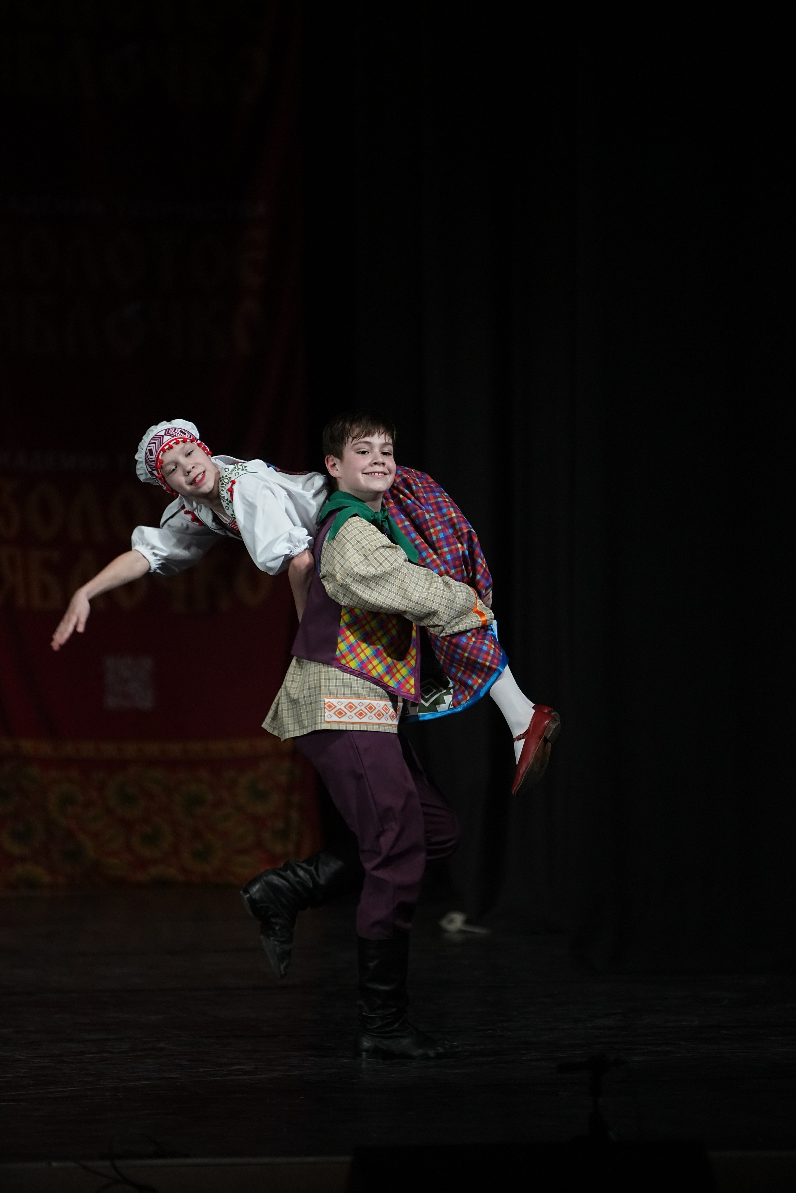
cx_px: 398
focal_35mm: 200
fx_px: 6633
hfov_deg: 6.9
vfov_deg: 10.3
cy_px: 596
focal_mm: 200
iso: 3200
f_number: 2.8
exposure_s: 1/500
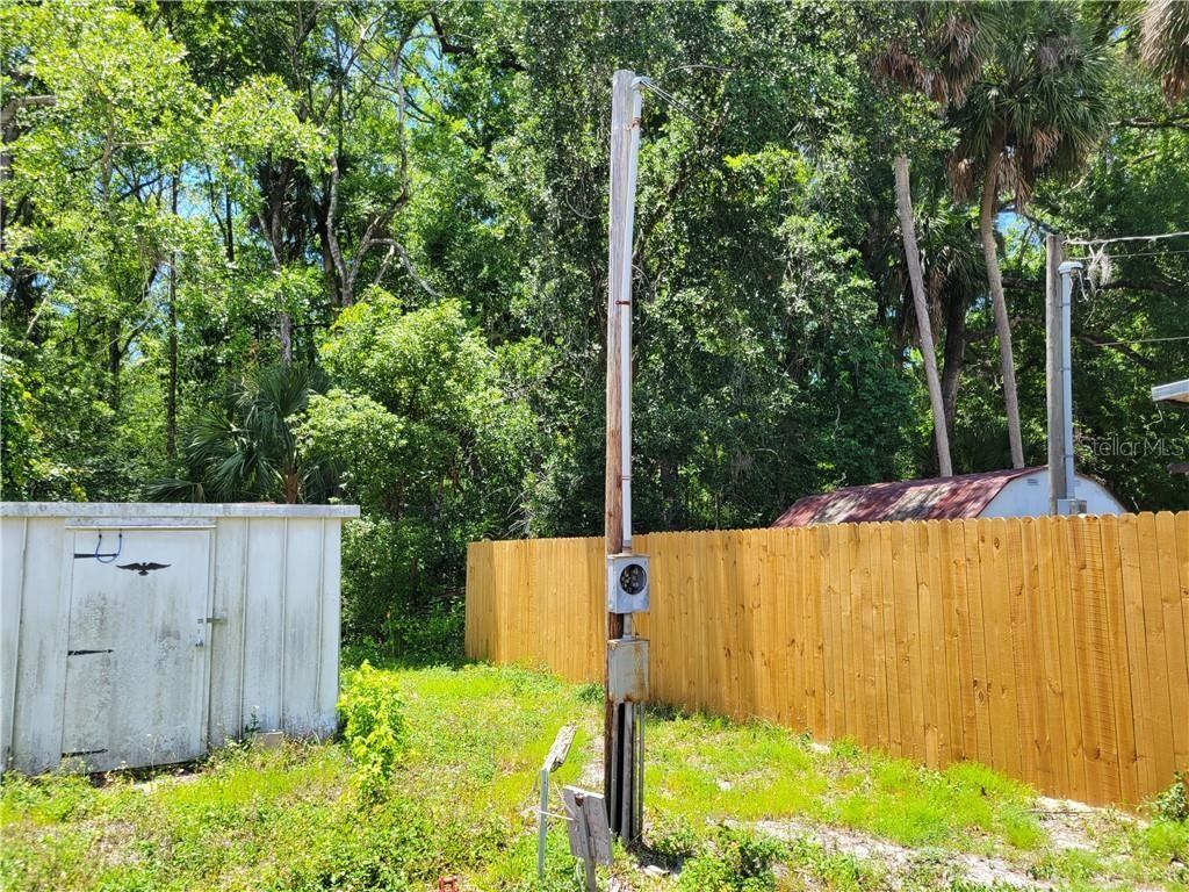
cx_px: 594
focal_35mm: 26
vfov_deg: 53.1
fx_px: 893
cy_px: 446
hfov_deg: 67.3
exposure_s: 1/688
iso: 40
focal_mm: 5.4
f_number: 1.8
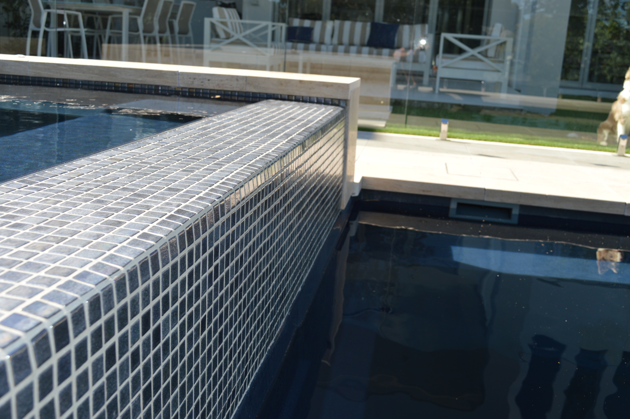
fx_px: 656
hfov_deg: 51.3
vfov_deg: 35.4
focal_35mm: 38
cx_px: 315
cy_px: 210
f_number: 6.3
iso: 100
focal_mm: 25
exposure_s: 1/200
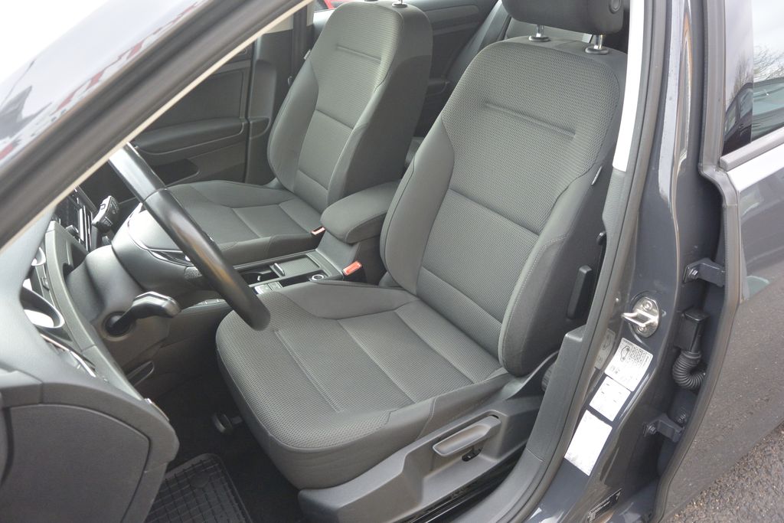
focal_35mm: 27
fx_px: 588
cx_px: 392
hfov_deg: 67.4
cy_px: 262
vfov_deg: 47.9
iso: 250
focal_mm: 10
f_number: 3.5
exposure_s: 1/125
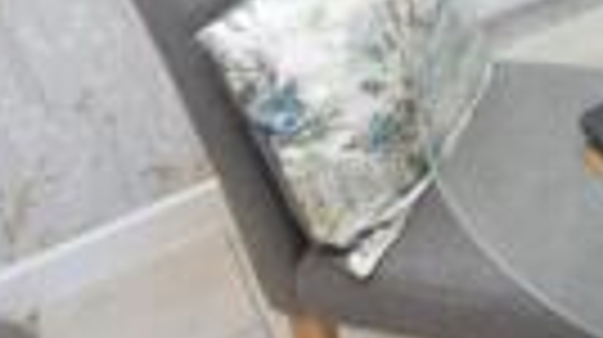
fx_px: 894
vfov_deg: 18.9
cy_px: -160
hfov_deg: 29.6
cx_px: 792
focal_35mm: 56
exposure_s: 1/15
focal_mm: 10
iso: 280
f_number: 3.5
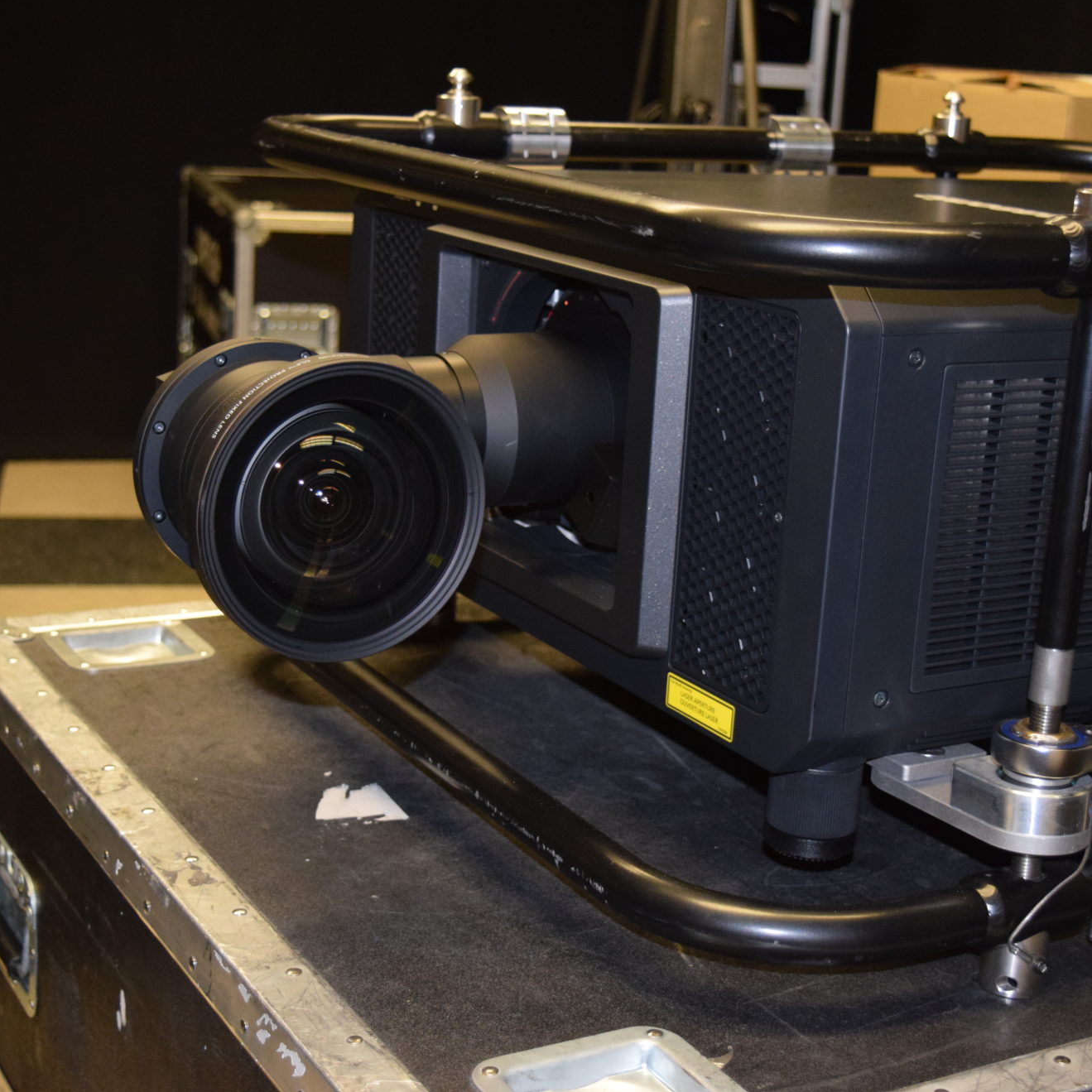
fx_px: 2070
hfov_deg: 29.6
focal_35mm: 58
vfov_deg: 29.6
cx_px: 562
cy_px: 541
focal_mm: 30
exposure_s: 1/60
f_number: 4.2
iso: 2000
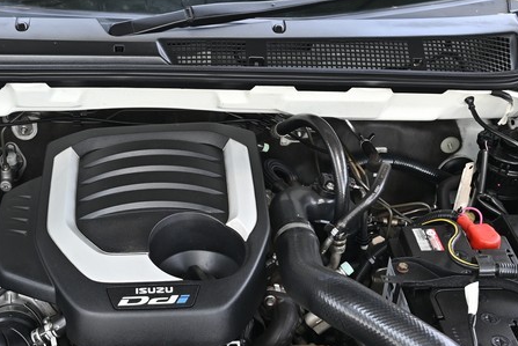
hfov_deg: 33.3
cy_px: 264
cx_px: 141
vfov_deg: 22.8
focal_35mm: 59
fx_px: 850
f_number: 6.7
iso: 140
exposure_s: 1/60
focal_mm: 24
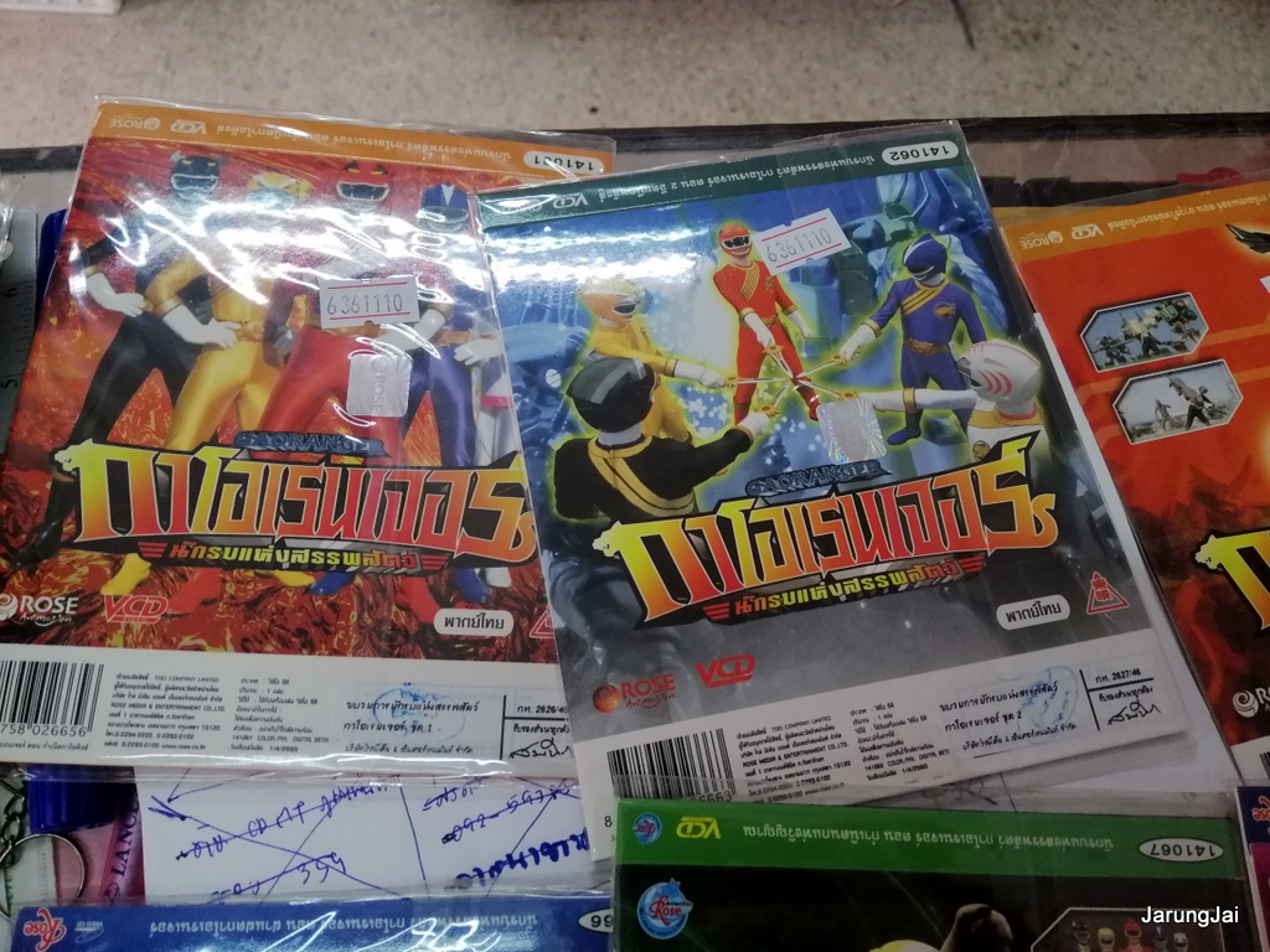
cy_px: 476
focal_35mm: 26
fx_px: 954
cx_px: 635
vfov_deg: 53.1
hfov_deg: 67.3
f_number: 2.2
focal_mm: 3.81
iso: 320
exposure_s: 1/100
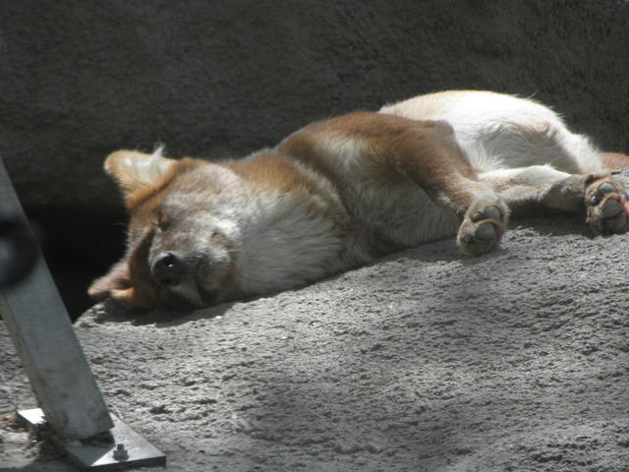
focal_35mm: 549
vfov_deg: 2.7
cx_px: 314
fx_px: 9976
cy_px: 236
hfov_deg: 3.6
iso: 125
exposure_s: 1/250
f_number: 5
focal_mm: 97.84
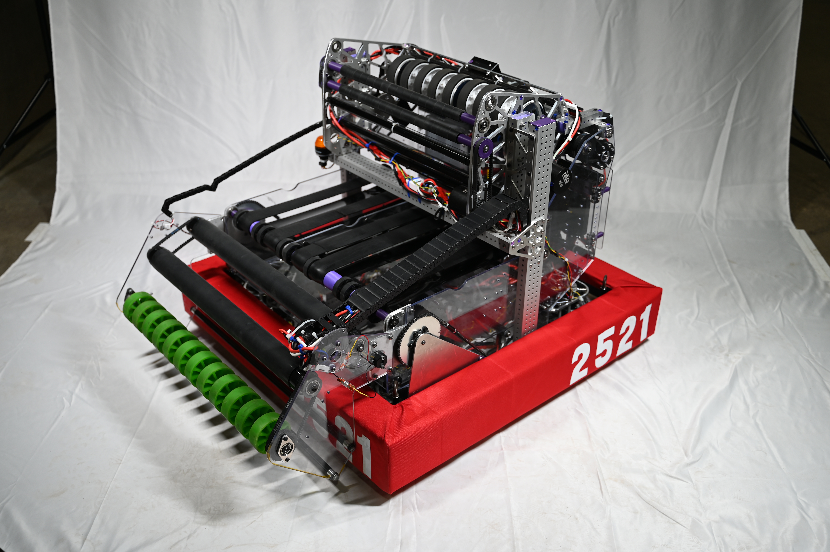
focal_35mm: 36
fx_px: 829
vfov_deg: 36.8
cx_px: 415
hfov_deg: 53.2
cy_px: 276
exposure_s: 1/40
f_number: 2.8
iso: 160
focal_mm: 36
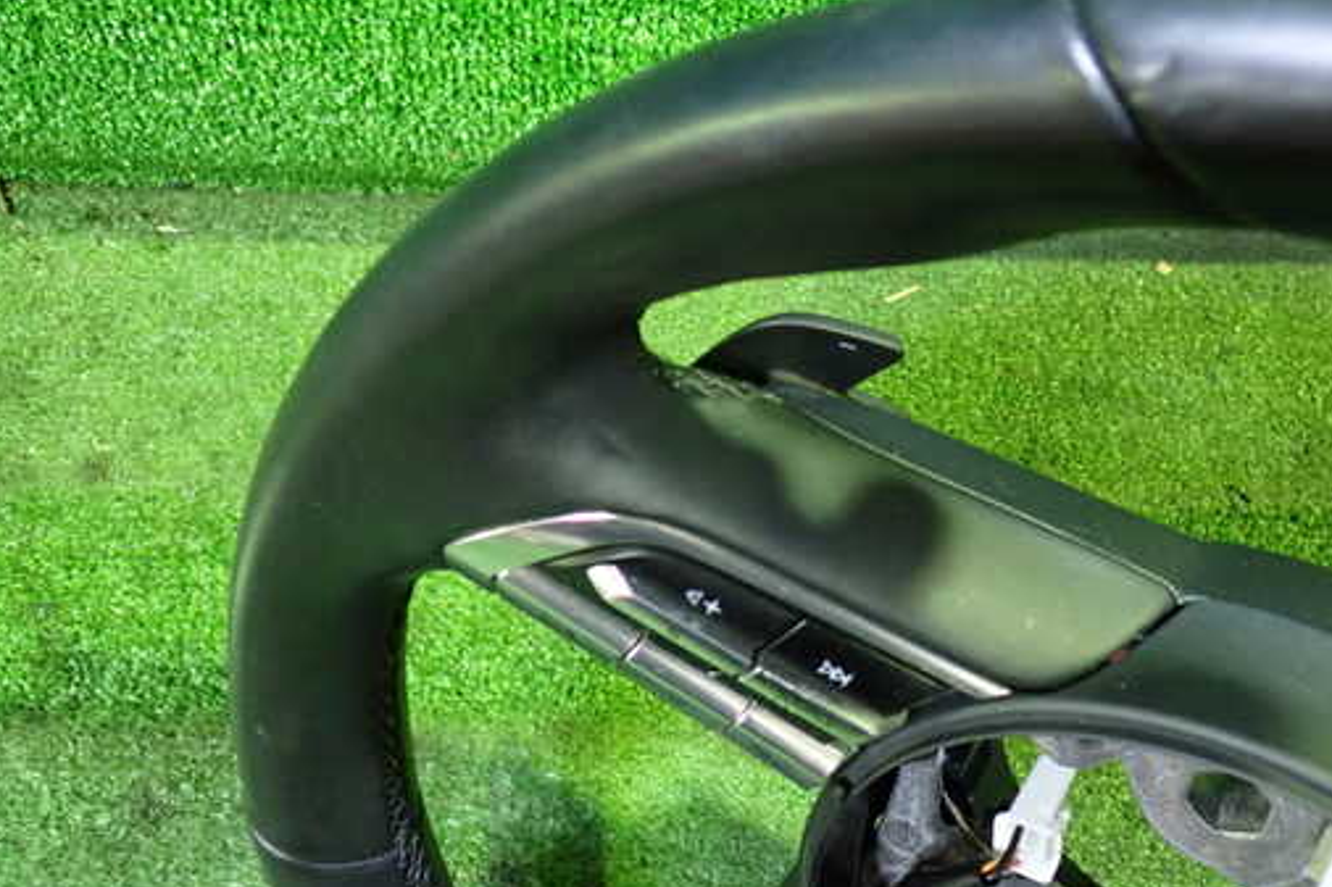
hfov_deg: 51.7
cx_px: 774
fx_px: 1368
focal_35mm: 37
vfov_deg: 35.9
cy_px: 400
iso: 800
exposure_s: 1/25
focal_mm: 5.4
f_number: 2.3
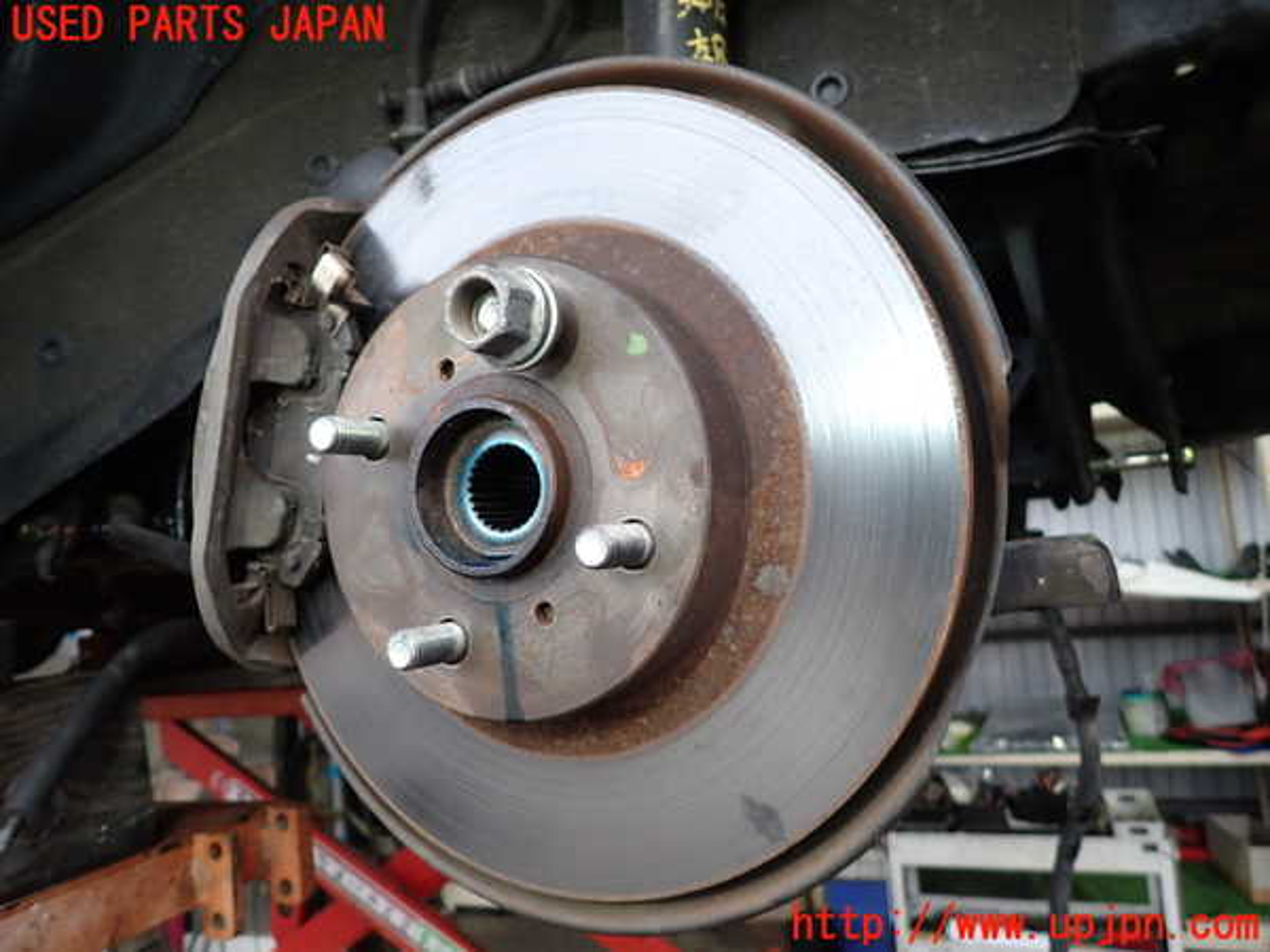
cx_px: 635
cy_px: 476
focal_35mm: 25
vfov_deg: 54.9
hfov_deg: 69.4
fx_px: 917
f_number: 2
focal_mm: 4.5
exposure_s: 1/60
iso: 200
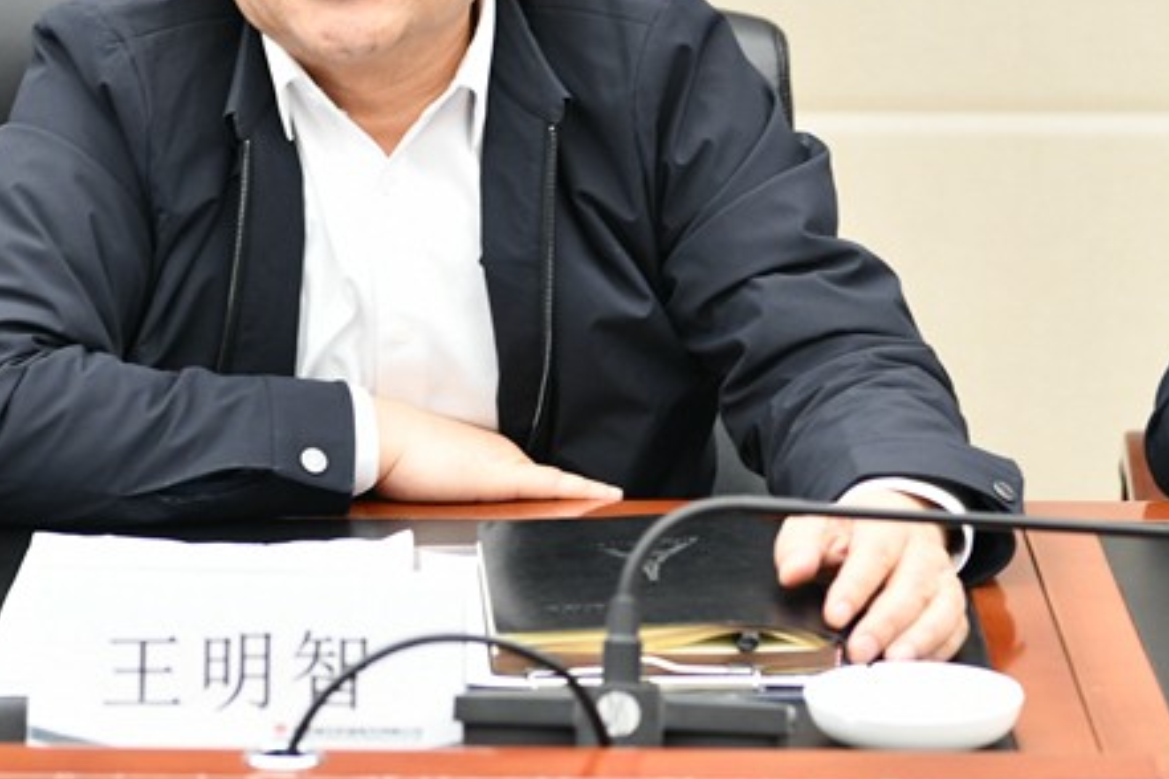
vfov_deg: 10.8
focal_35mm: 127
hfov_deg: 16.1
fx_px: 4124
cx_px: 350
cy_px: 118
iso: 1600
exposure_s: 1/125
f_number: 4.5
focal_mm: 70
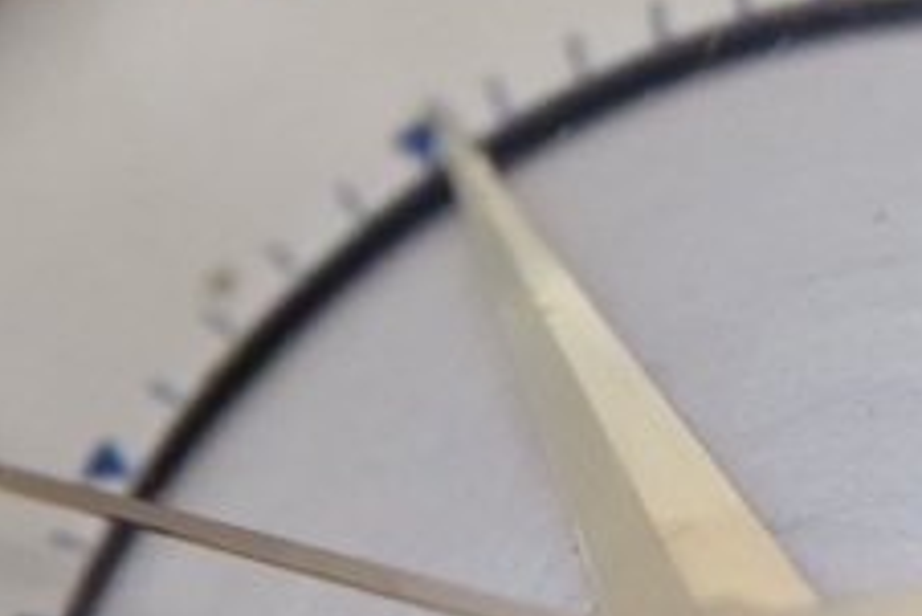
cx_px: 738
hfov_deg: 11.4
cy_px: 157
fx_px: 4613
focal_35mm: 180
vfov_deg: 7.6
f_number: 5.6
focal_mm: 20.5
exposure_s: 1/4000
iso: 6400
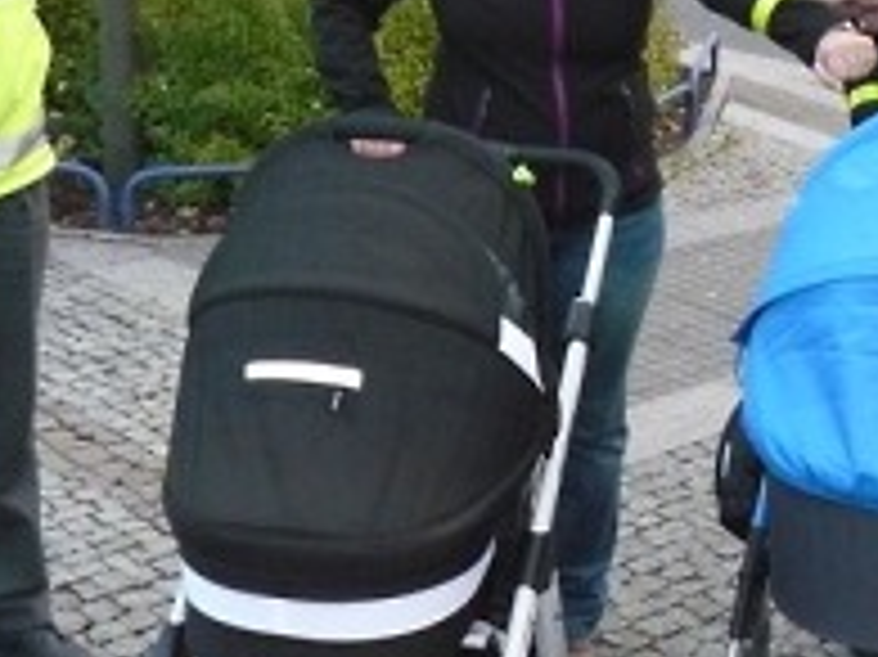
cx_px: 626
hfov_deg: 26.1
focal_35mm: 74
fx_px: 1876
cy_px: 216
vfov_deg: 19.8
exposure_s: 1/125
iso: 500
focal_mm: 6
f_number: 2.8
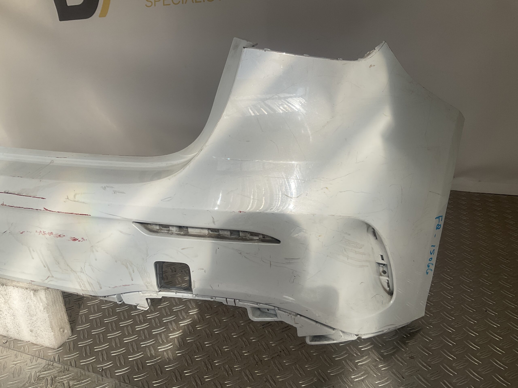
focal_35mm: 29
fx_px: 434
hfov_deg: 61.7
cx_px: 259
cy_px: 194
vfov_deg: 48.2
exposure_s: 1/2058
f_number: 1.8
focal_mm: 3
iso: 16
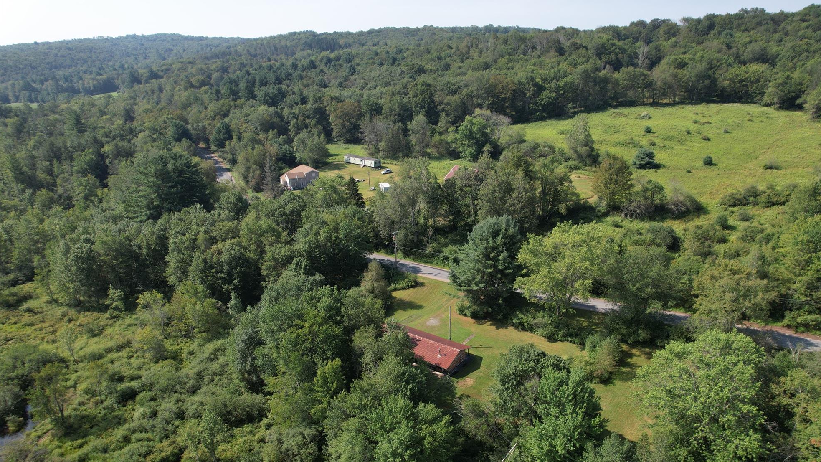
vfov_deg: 47.6
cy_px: 263
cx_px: 427
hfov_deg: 76.3
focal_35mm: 24
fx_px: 522
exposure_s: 1/1000
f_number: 2.8
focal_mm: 8.38
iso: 100
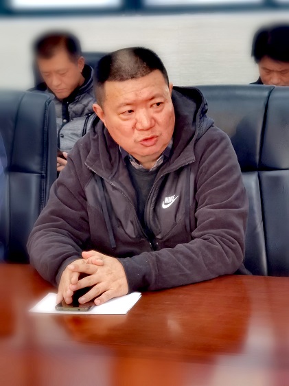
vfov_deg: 18.1
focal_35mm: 109
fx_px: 1214
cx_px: 144
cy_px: 193
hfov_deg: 13.6
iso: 250
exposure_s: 1/100
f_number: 1.9
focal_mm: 6.71
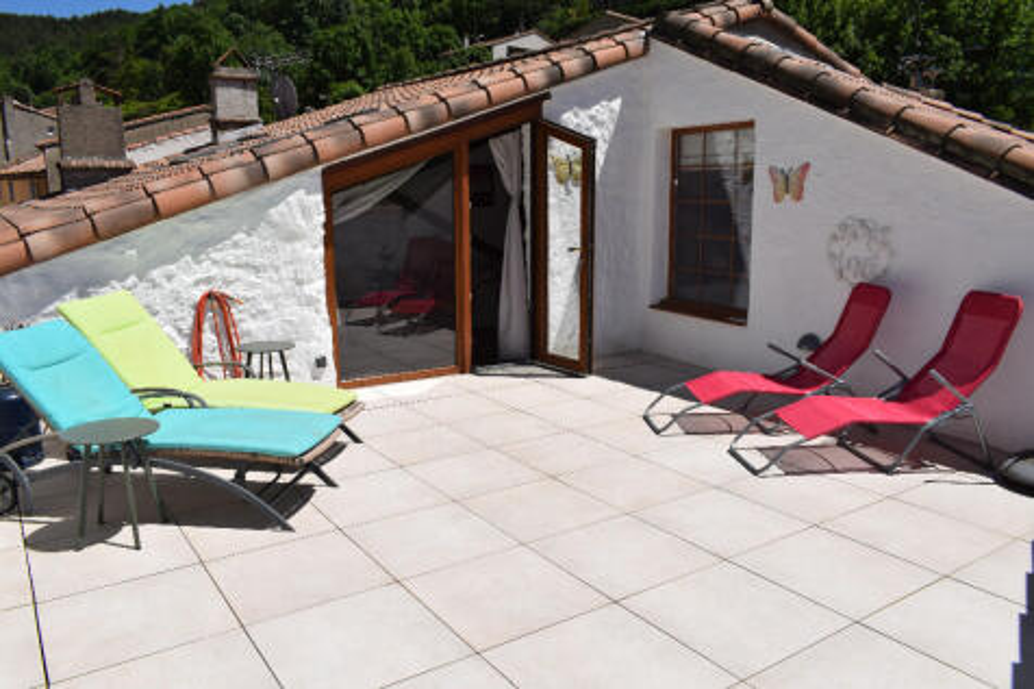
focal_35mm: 27
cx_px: 517
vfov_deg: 47.9
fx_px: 775
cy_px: 344
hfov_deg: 67.4
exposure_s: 1/200
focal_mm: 18
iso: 100
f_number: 14
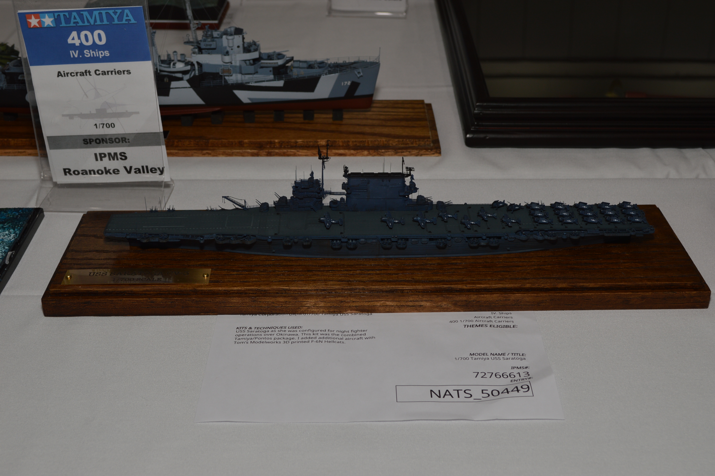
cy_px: 238
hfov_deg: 41.1
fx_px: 952
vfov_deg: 28.0
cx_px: 358
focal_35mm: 48
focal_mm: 32
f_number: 8
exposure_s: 1/60
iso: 100
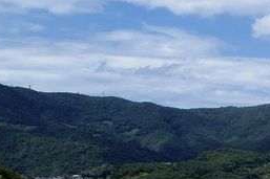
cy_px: 233
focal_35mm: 112
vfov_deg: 11.9
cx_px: 434
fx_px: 839
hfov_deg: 16.3
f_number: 6.3
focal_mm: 8.8
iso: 500
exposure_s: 1/640
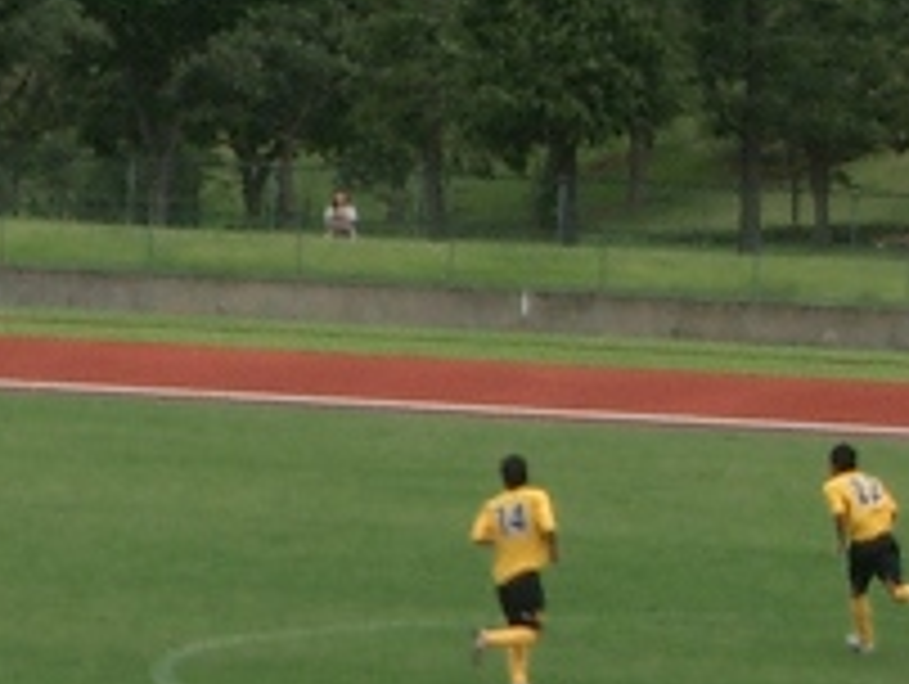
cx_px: -567
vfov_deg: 4.0
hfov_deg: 5.2
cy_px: 297
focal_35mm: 375
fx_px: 9859
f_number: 6.2
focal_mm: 12.2
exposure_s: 1/80
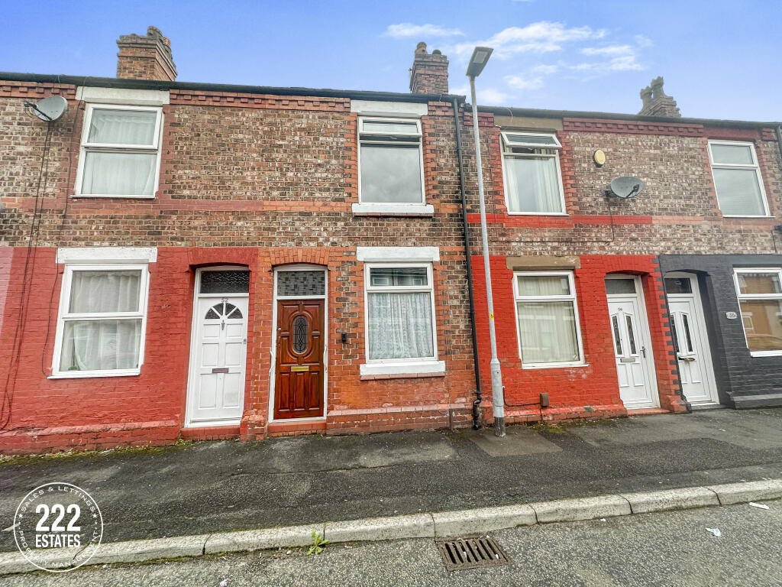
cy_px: 294
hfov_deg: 102.1
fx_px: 316
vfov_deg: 85.7
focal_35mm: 14
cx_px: 391
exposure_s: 1/370
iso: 40
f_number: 2.2
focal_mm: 2.22
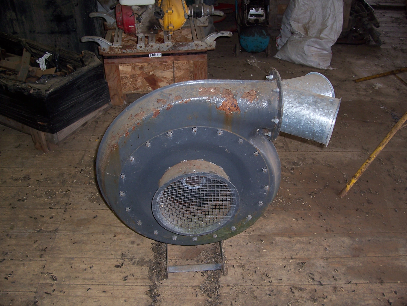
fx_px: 400
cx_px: 204
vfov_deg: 41.8
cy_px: 153
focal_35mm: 34
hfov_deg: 54.0
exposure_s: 1/60
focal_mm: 5.6
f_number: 2.7
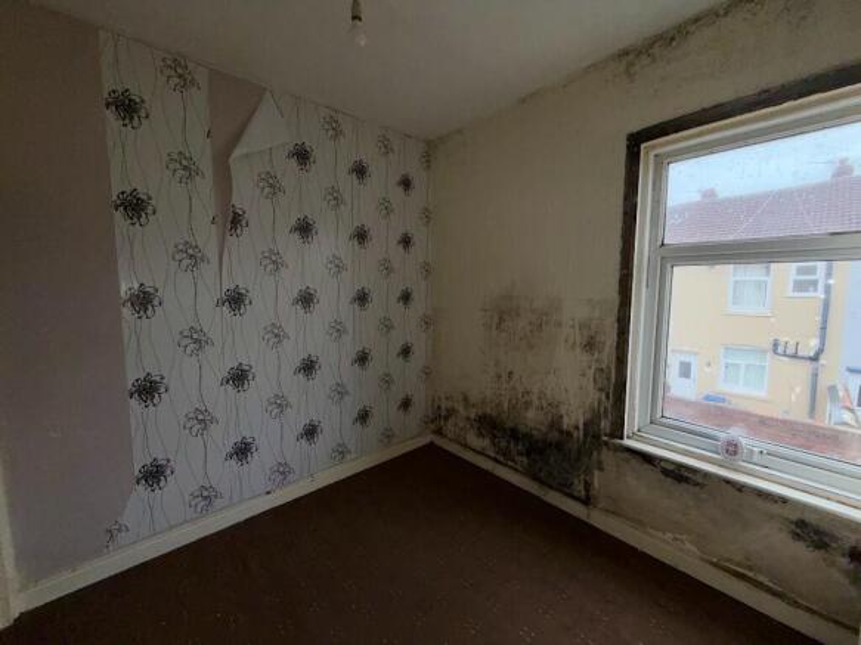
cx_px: 430
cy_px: 322
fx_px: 348
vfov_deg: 85.7
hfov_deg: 102.1
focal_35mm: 14
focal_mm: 2.22
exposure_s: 1/107
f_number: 2.2
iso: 32
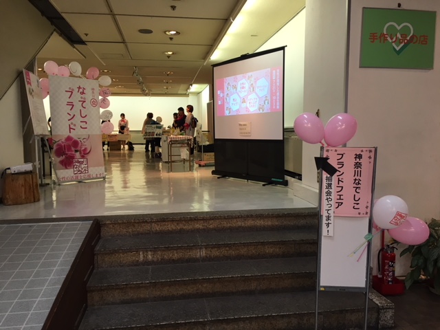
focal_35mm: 29
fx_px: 369
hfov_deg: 61.7
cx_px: 220
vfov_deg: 48.2
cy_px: 165
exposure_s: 1/30
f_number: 2.2
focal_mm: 4.15
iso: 50
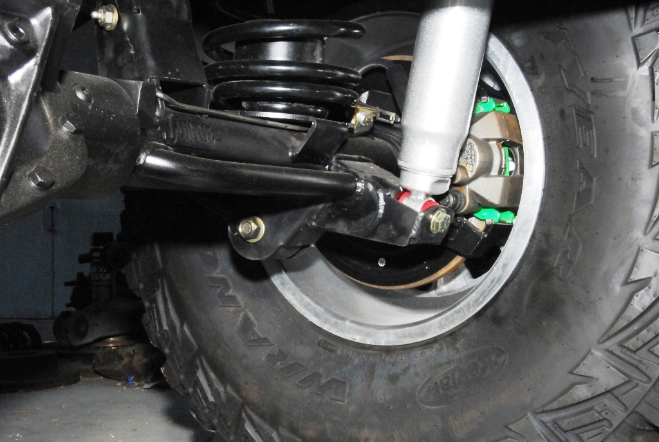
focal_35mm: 57
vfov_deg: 23.9
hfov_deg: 35.0
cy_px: 221
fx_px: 1045
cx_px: 330
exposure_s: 1/60
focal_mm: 38
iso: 1600
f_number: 29
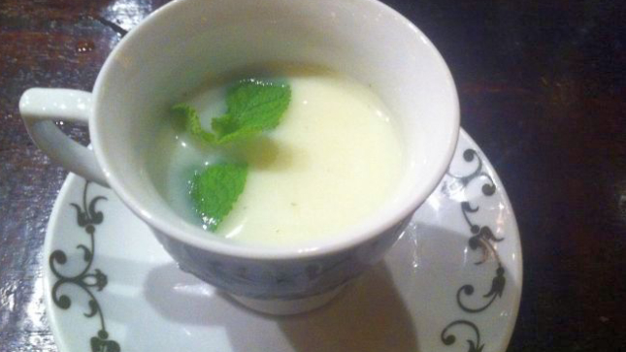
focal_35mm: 39
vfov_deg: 30.4
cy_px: 173
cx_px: 307
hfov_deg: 51.6
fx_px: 647
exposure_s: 1/15
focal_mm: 3.85
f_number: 2.8
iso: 500
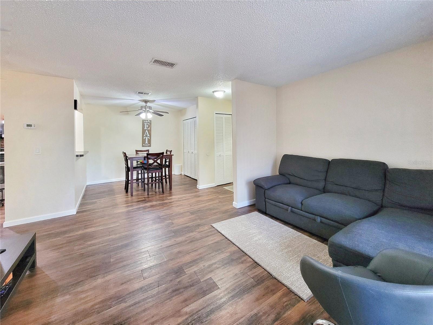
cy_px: 162
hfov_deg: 106.2
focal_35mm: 13
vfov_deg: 89.9
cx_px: 216
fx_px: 163
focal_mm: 2.2
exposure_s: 1/30
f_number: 2.2
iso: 500
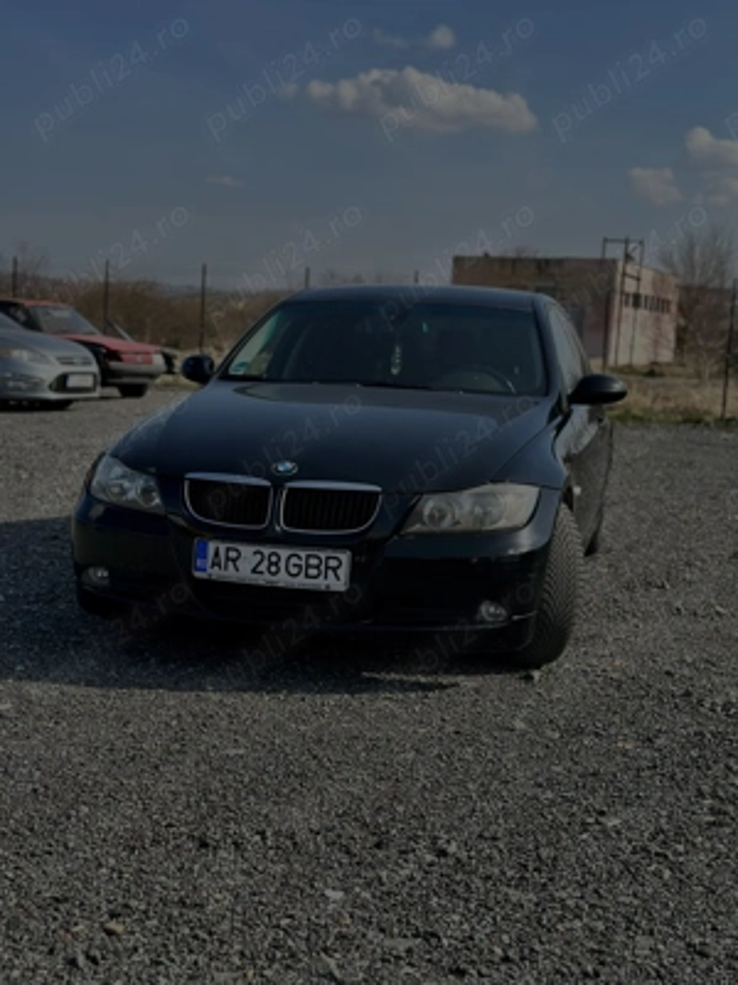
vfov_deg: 39.7
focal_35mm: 48
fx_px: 1364
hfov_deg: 30.3
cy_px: 492
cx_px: 369
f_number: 1.78
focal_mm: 6.86
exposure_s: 1/2114
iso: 100
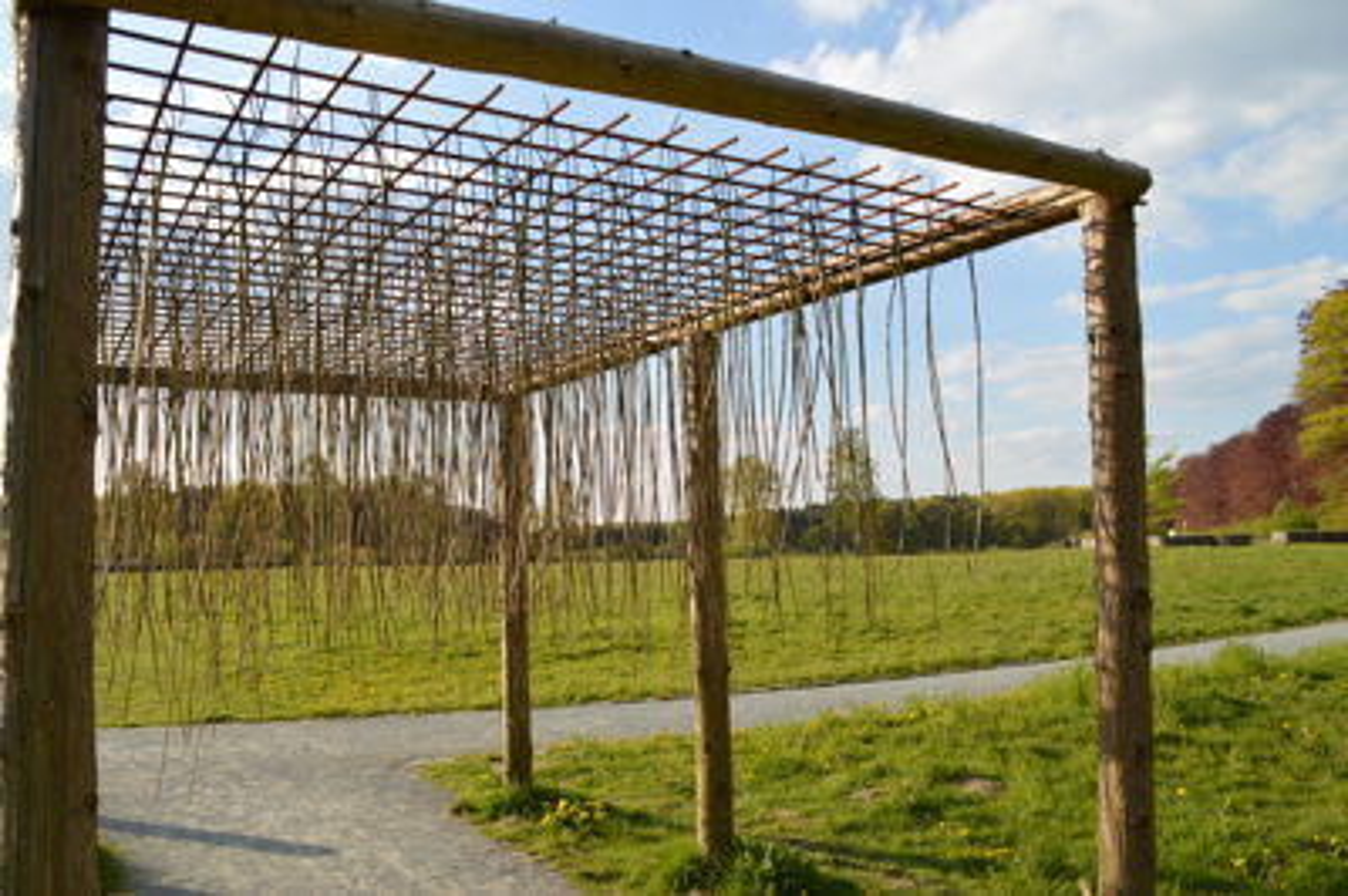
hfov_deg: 67.4
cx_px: 674
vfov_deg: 47.9
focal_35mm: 27
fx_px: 1010
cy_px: 448
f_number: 8
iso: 100
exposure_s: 1/250
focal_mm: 18
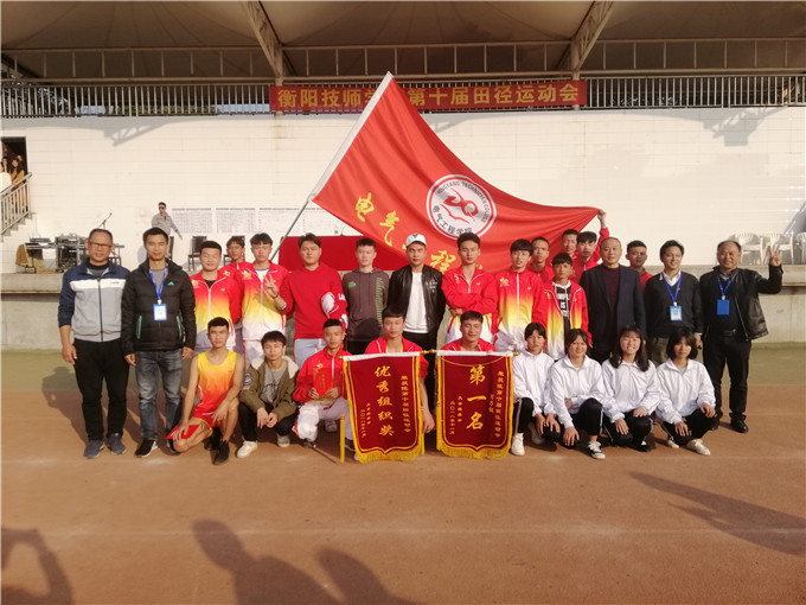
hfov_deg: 67.3
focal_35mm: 26
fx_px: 605
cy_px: 302
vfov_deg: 53.1
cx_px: 403
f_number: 2.2
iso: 50
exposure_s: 1/806
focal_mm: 3.81
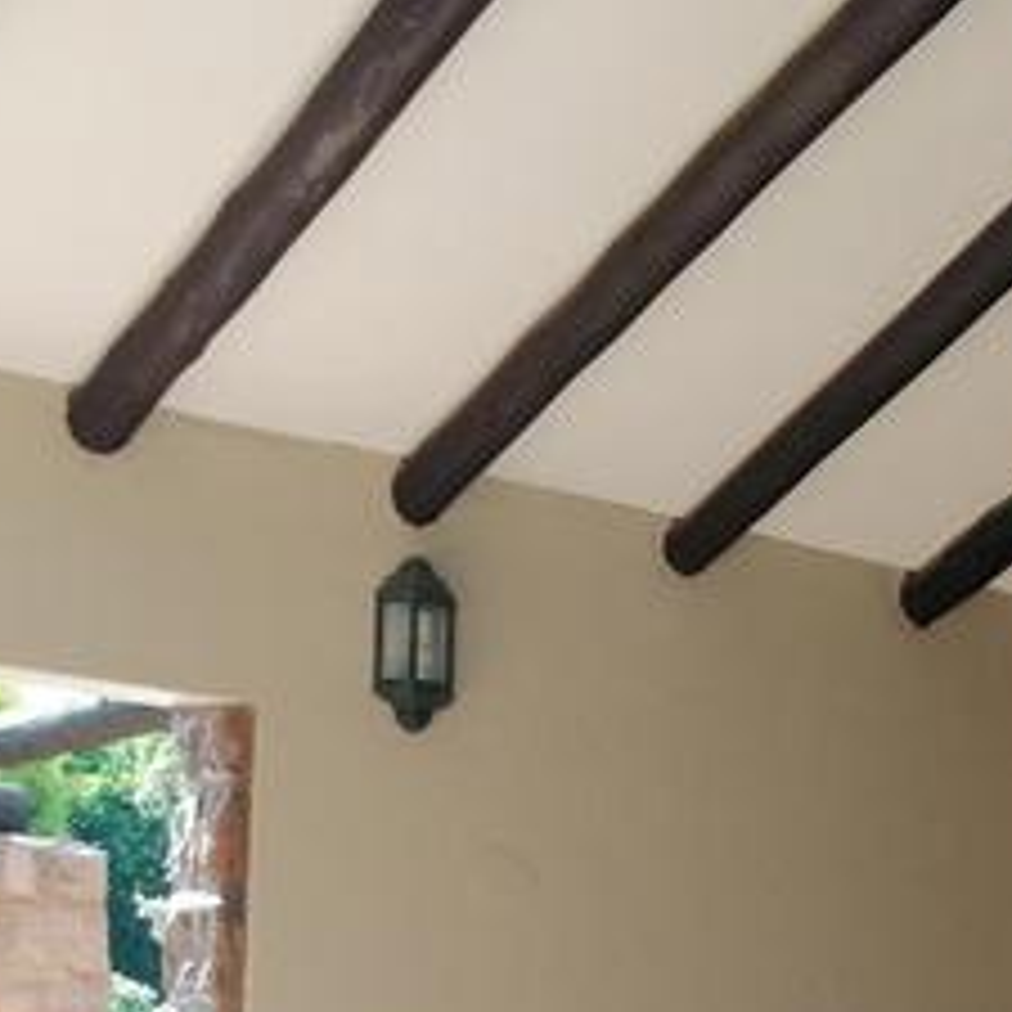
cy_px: 1201
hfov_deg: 18.2
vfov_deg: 19.3
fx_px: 2811
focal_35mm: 85
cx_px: 1511
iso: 50
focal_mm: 3.95
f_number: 1.8
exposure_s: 1/124
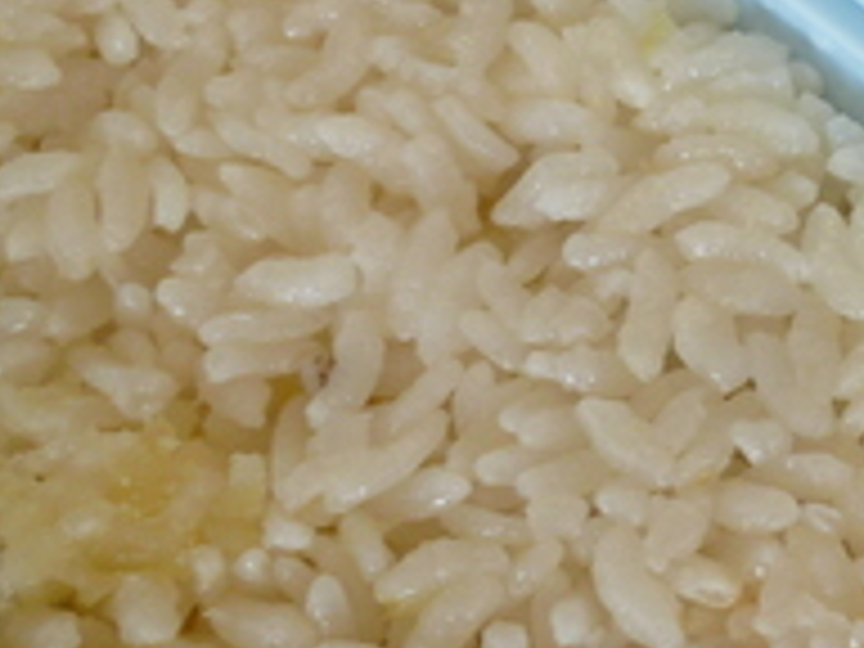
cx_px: 1202
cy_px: 248
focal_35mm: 80
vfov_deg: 18.4
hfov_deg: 21.4
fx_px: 1997
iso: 80
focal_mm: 4.3
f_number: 2.8
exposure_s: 1/160
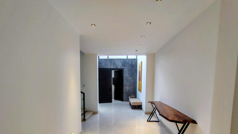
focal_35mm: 18
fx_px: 114
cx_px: 118
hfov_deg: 92.7
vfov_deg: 59.2
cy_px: 92
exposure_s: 1/50
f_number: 2.2
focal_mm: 2.13
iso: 416
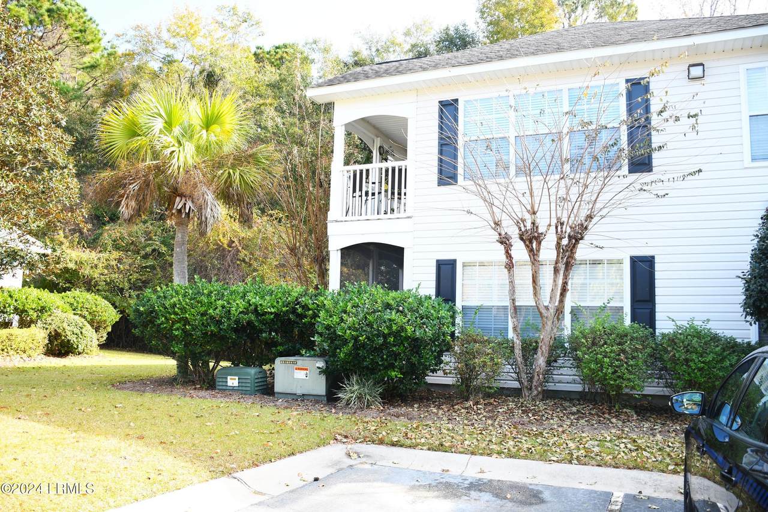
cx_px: 384
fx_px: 576
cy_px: 256
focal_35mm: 27
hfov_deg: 67.4
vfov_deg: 47.9
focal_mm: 18
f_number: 3.5
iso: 200
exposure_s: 1/200
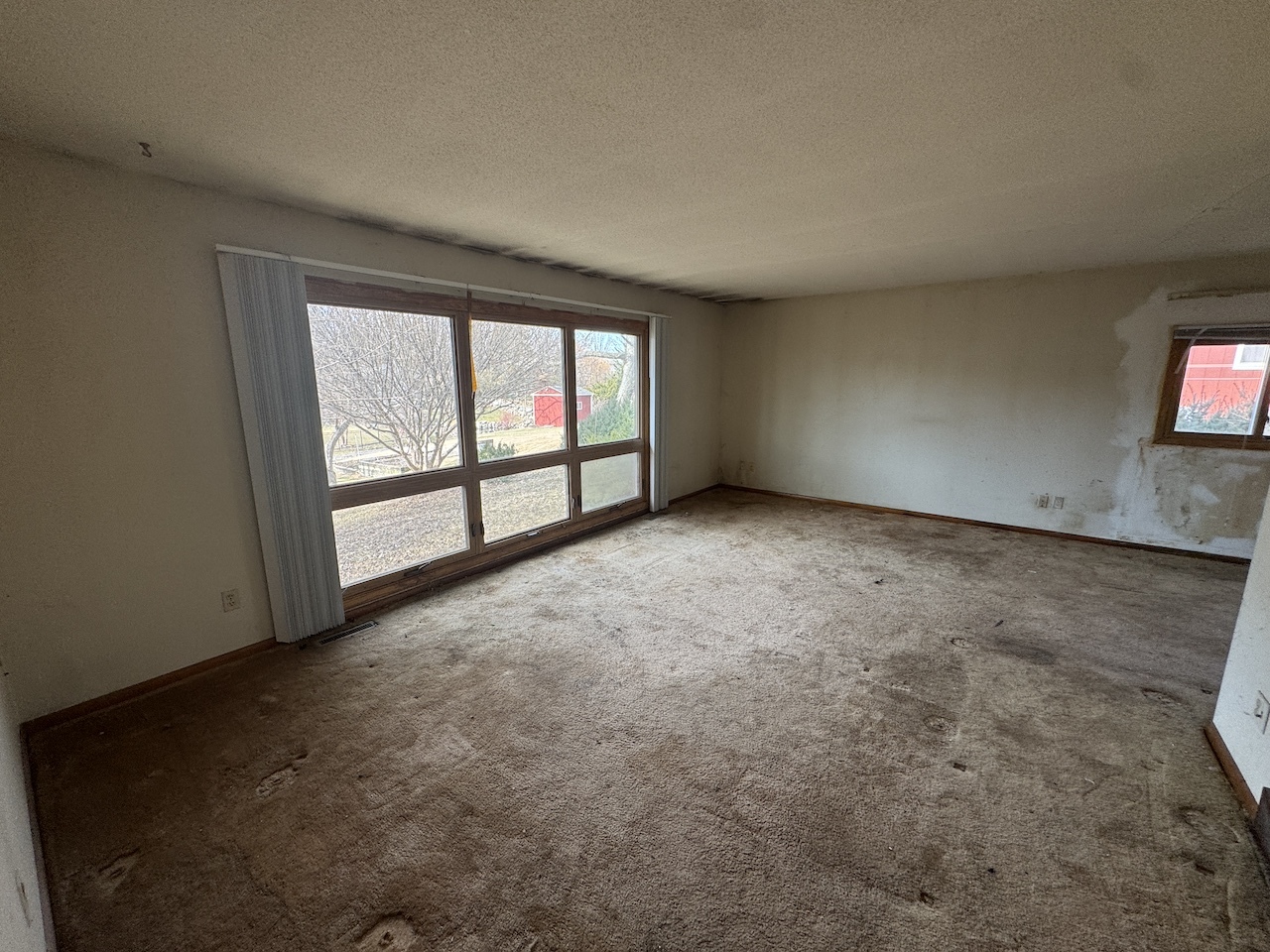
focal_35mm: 14
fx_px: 514
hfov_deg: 102.1
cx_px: 635
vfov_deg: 85.7
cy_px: 476
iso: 80
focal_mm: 2.22
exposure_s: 1/99
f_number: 2.2
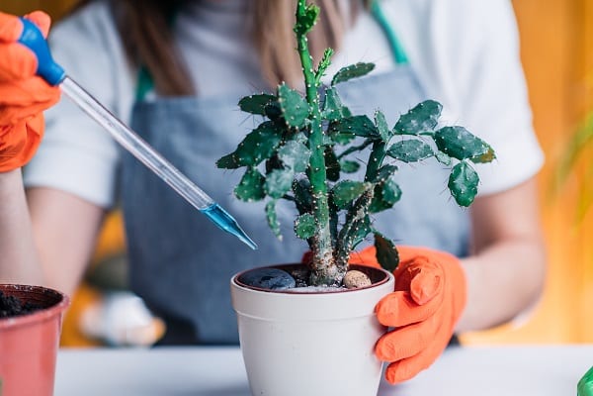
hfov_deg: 23.9
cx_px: 296
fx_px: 1400
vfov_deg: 16.1
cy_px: 198
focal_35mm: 85
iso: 64
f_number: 2
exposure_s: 1/160
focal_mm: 85
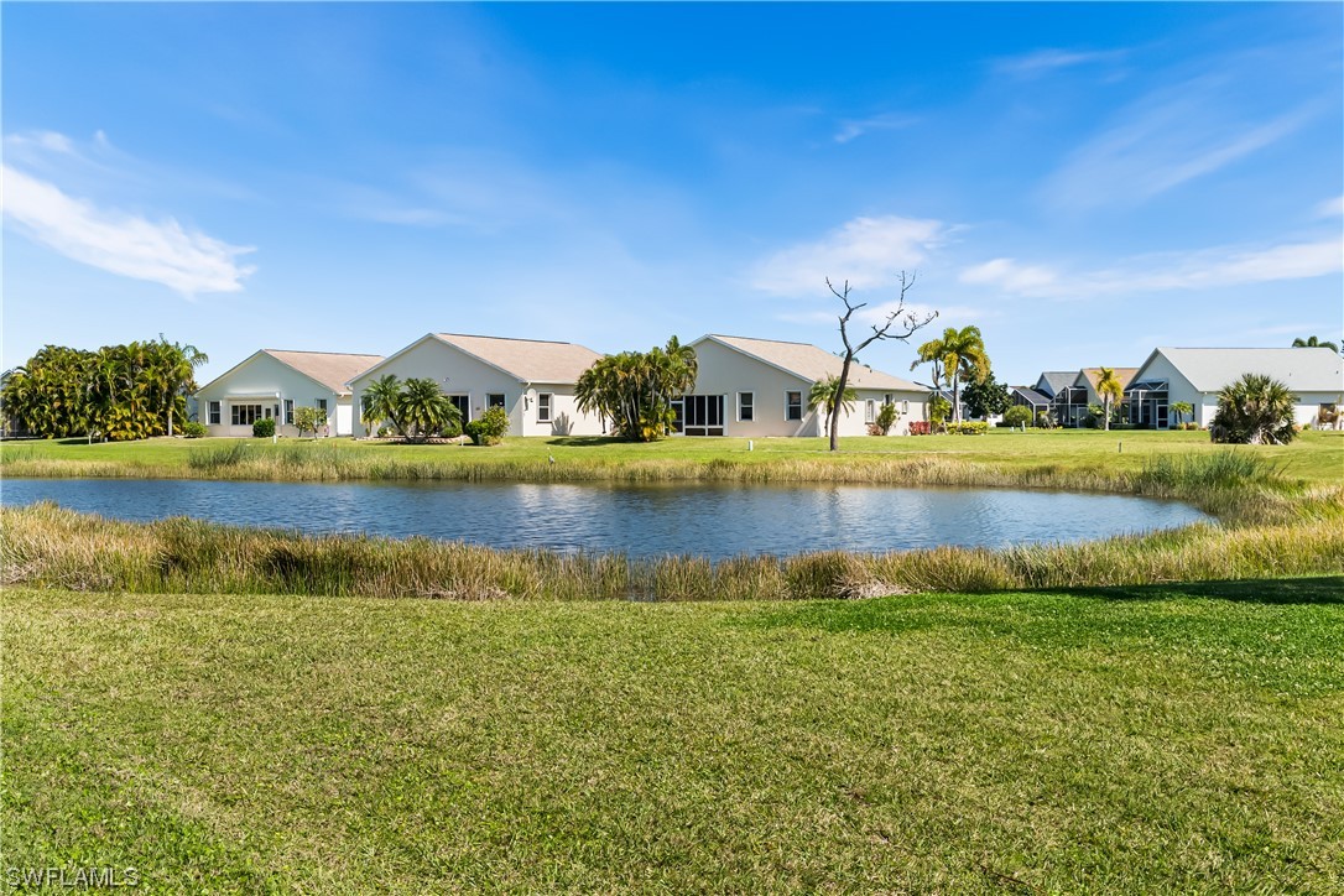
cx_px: 672
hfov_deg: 53.1
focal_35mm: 36
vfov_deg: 36.9
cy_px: 448
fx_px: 1344
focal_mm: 24
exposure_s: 1/1600
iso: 500
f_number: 8
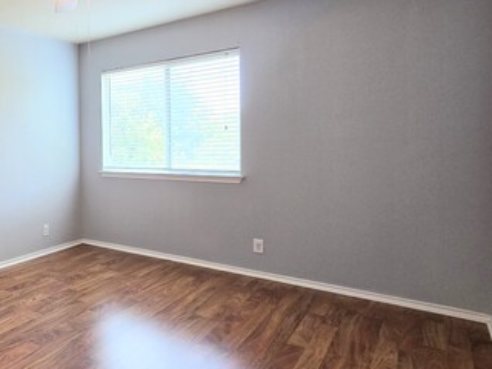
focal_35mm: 26
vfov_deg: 52.9
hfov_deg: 55.0
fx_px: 370
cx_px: 20
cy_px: 158
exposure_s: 1/60
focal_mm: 2.2
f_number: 2.2
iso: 200
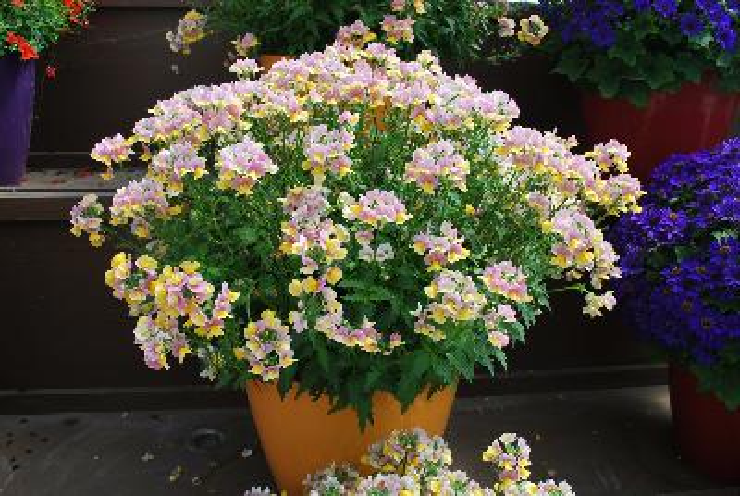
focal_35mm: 30
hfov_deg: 61.9
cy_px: 248
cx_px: 370
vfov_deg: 43.7
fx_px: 618
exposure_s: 1/80
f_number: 8
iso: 100
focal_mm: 20
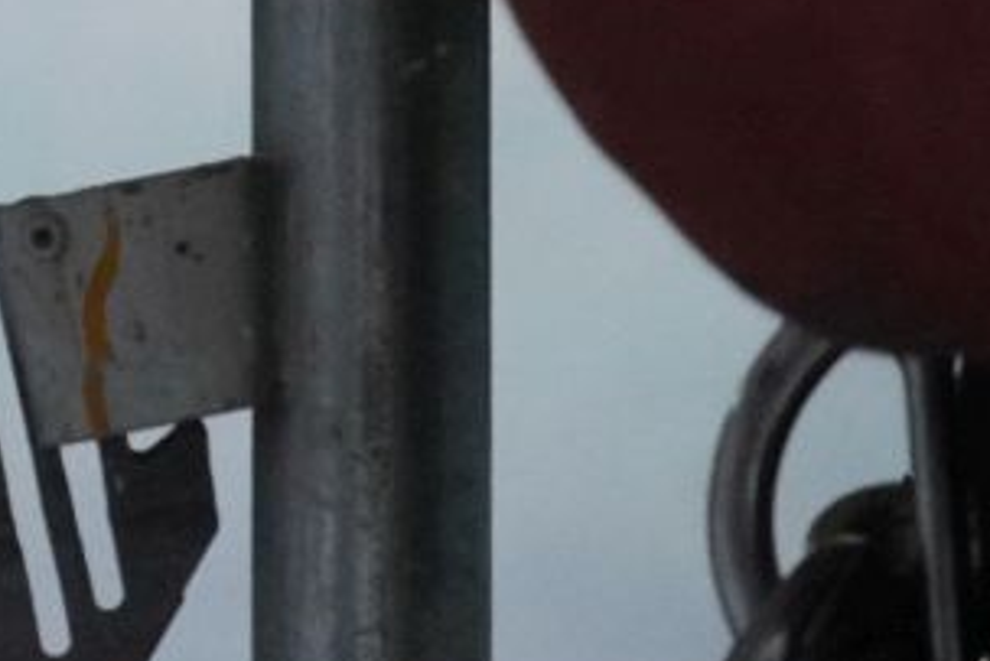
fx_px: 16781
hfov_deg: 3.4
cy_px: -332
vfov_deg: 2.3
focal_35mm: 610
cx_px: -830
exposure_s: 1/640
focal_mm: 103
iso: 6400
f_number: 5.6
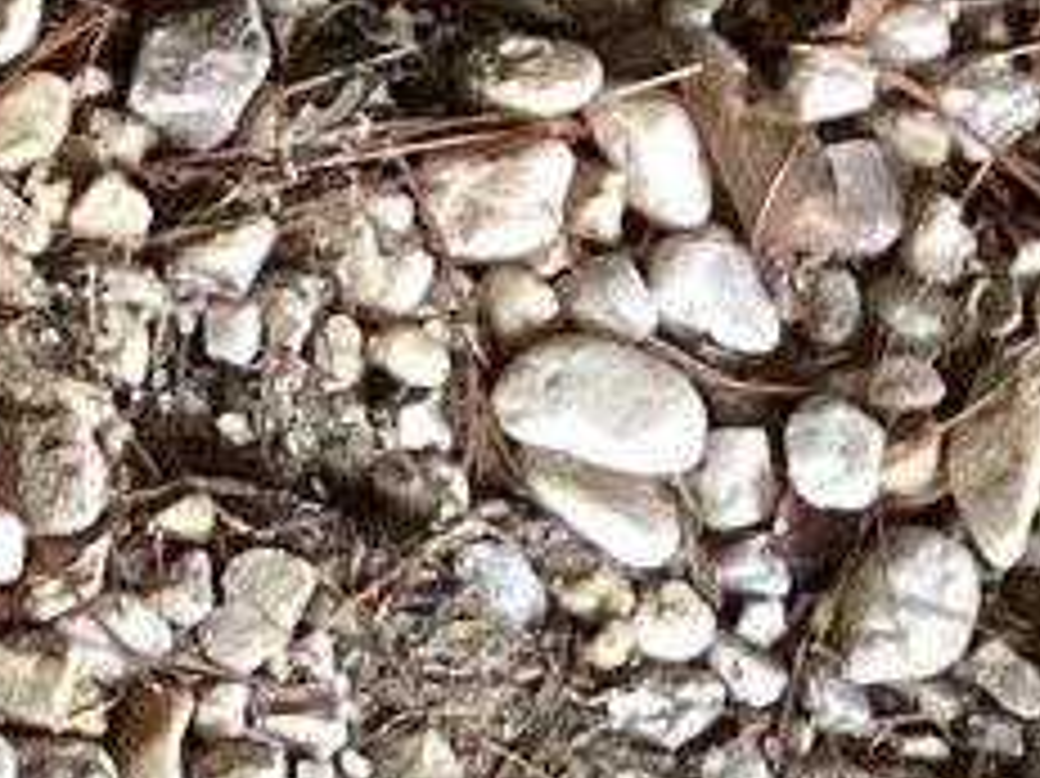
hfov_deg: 8.8
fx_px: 6096
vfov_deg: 6.8
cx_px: -1492
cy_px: -1320
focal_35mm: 203
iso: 125
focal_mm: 3.3
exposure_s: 1/60
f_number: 2.4
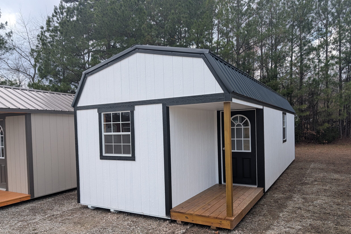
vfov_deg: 49.4
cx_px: 180
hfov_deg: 69.4
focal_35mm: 26
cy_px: 136
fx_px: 253
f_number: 1.68
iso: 17
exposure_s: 1/548
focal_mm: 6.9
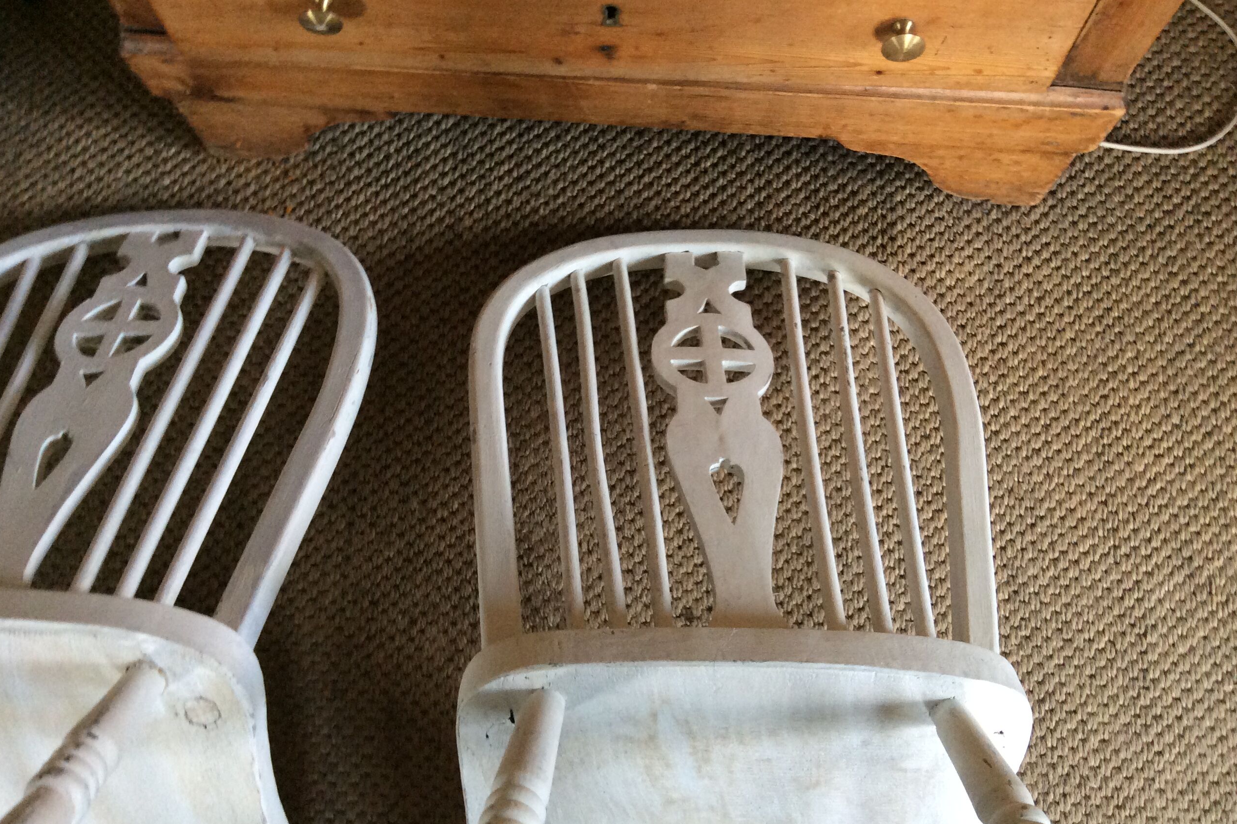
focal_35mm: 34
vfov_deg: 38.8
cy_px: 456
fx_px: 1168
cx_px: 622
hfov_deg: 55.8
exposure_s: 1/25
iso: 125
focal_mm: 3.3
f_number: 2.4
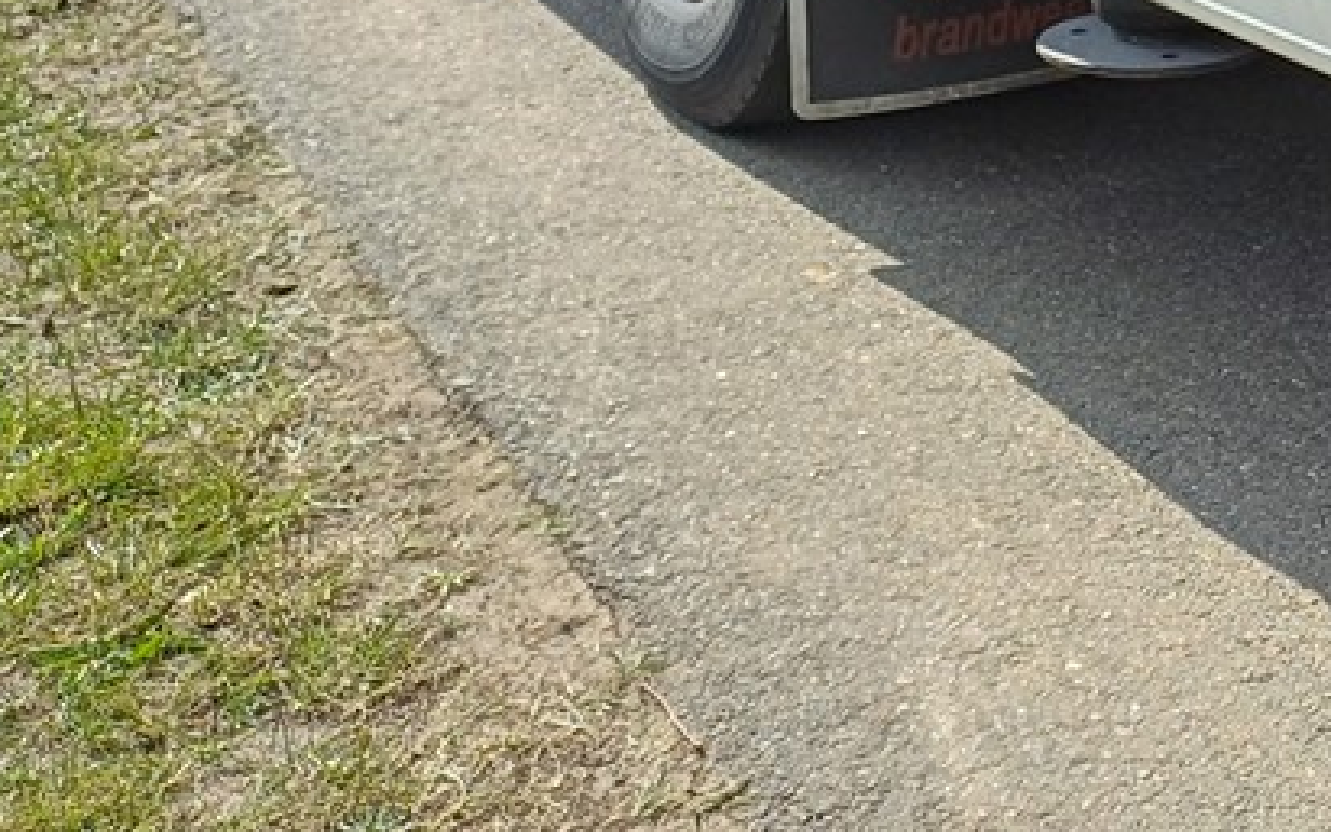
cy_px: -359
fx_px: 2394
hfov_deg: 28.0
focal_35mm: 66
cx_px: 1499
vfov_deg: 17.9
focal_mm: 4.65
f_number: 1.8
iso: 50
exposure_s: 1/561
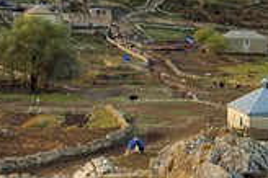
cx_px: 18
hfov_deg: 22.7
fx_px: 647
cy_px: -23
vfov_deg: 15.2
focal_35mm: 87
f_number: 7.1
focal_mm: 34
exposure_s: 1/160
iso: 800
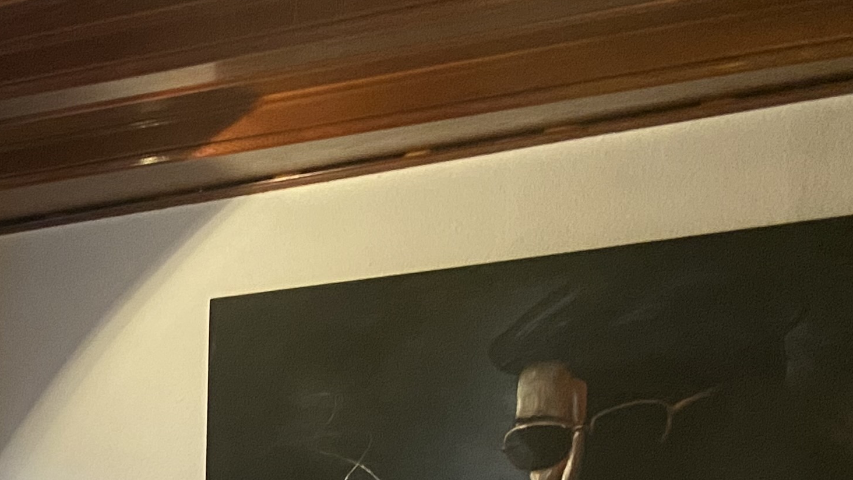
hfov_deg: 23.9
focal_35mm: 78
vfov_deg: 14.1
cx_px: -250
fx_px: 1764
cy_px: 811
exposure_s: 1/25
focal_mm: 4.25
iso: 500
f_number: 1.8
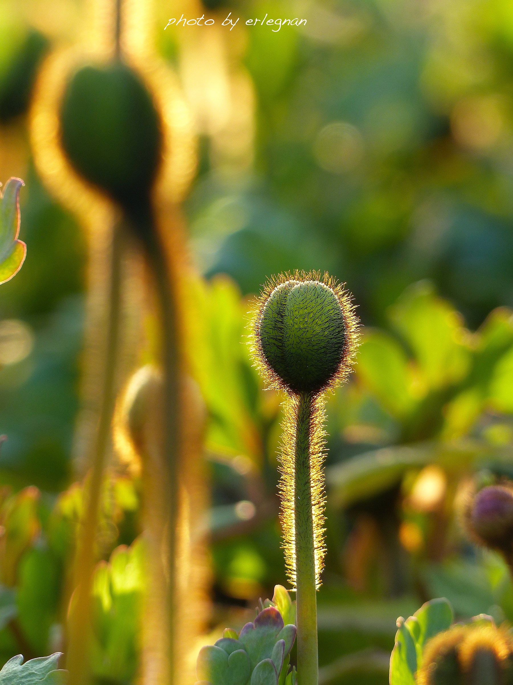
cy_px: 342
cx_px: 256
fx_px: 10453
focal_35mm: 529
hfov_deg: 2.8
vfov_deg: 3.7
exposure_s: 1/200
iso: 100
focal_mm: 95.2
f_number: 4
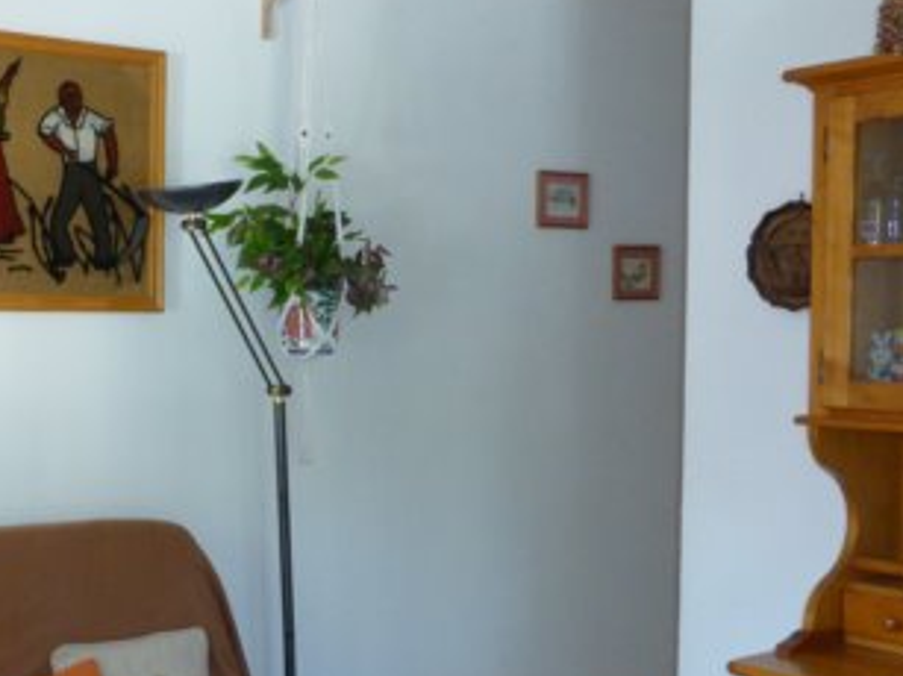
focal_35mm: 49
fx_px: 1278
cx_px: 240
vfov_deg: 29.6
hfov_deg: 38.1
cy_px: 370
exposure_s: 1/60
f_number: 3.3
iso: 400
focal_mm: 4.3
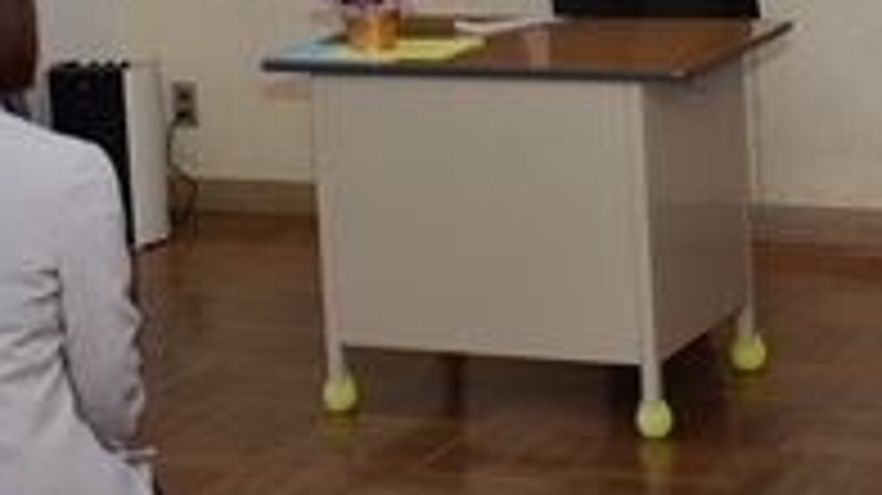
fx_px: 2805
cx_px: 356
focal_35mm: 120
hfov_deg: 17.9
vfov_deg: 9.9
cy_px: -151
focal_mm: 30
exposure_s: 1/250
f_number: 8
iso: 1250
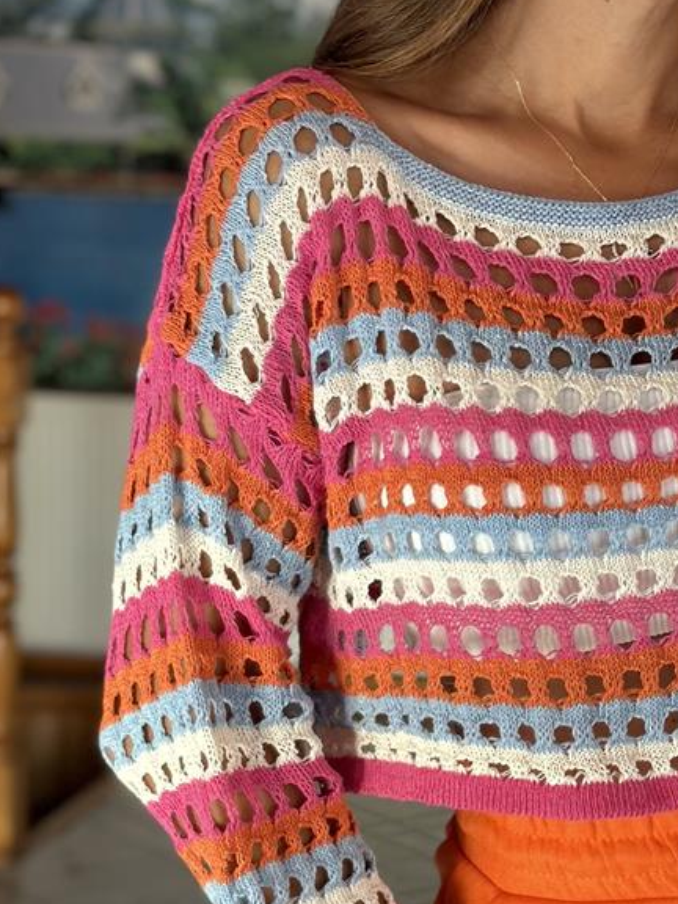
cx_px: 673
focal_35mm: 111
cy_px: 450
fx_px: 2899
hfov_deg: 13.2
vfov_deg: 17.7
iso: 125
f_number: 1.78
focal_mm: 6.86
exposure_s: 1/100
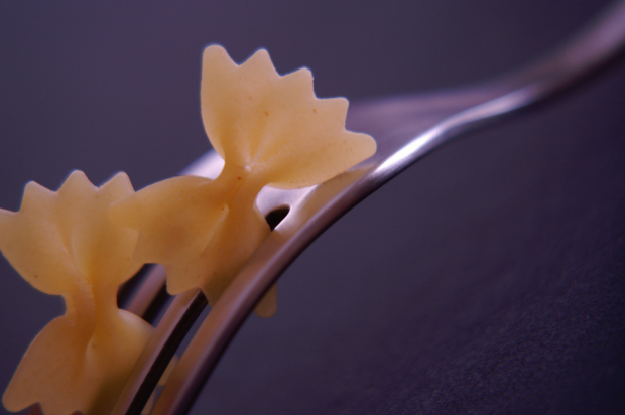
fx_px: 1908
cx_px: 299
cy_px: 213
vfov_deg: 12.4
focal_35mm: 110
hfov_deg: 18.6
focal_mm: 70
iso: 200
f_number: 4.5
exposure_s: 1/10
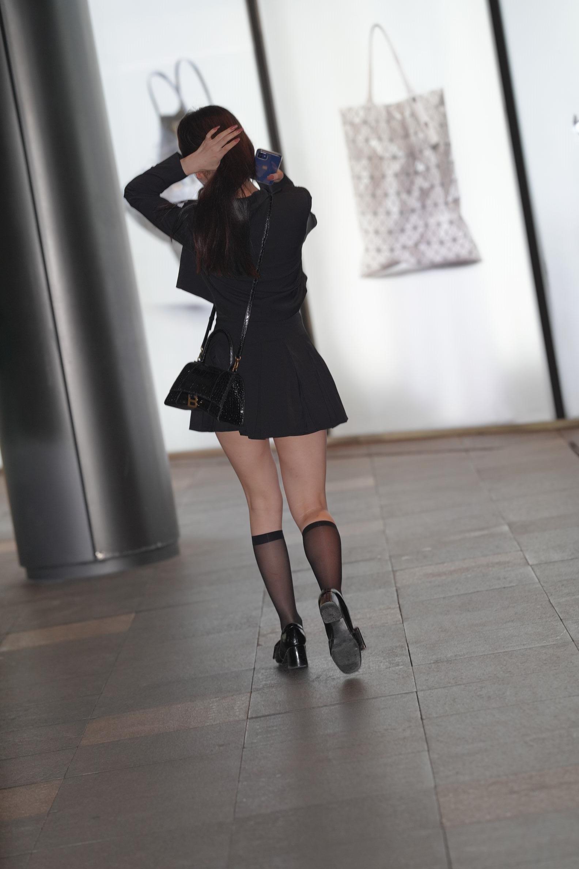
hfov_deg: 10.2
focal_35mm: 135
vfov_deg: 15.2
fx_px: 3257
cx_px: 290
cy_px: 434
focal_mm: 135
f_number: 3.2
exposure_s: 1/250
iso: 800
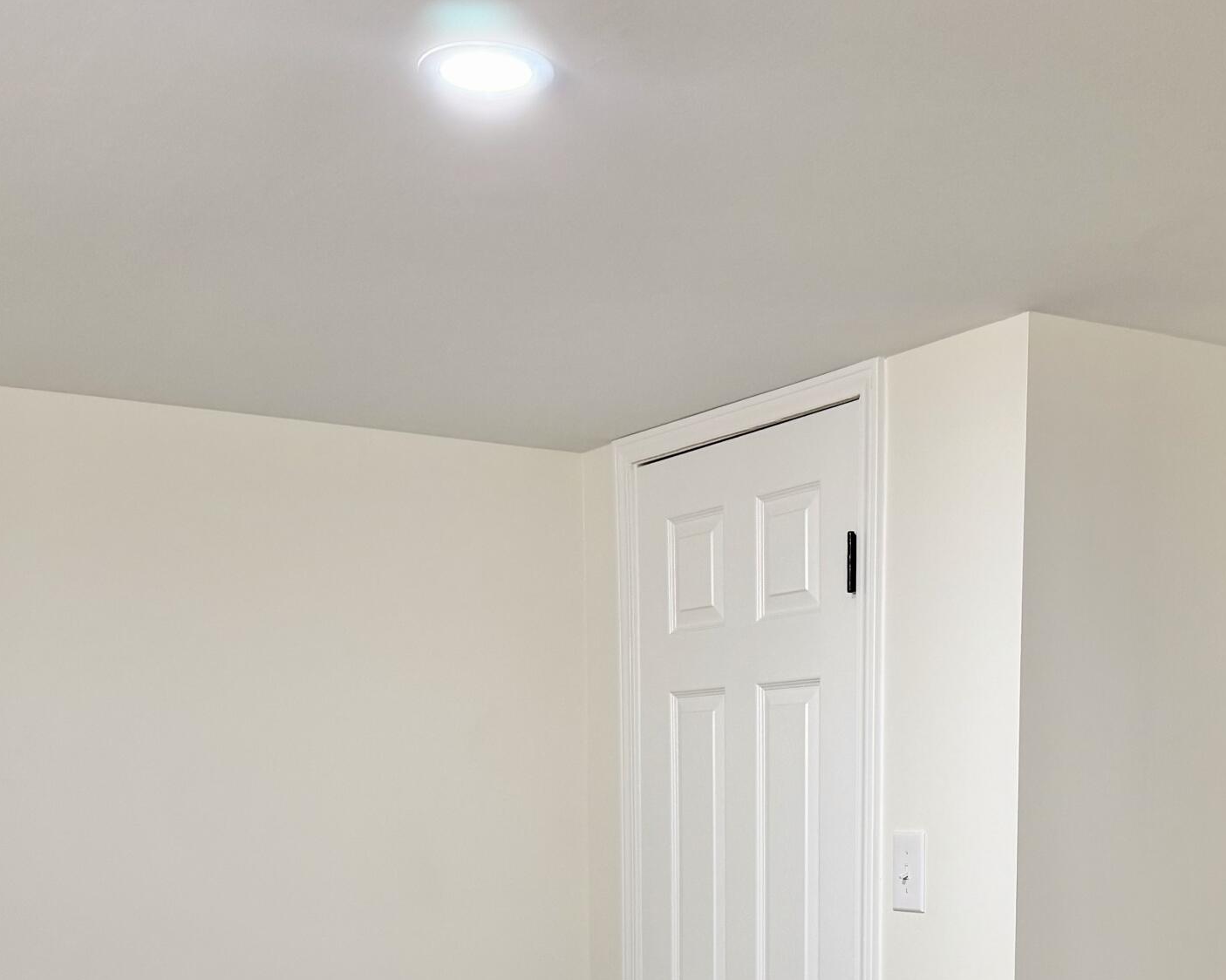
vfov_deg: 28.6
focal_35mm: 50
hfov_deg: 37.1
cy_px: 952
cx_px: 772
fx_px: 1814
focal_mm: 6.76
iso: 160
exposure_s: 1/60
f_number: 1.78
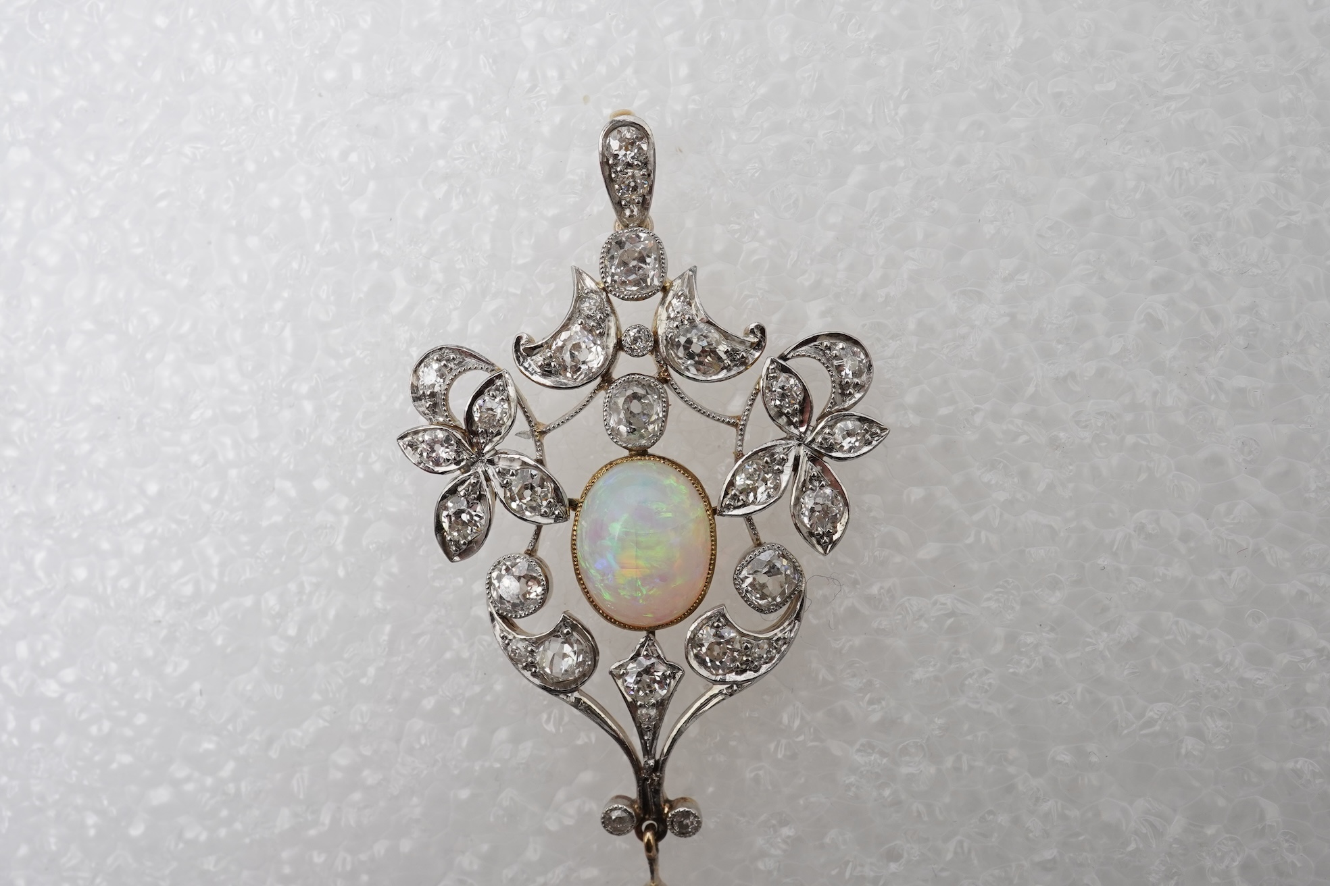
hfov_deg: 43.6
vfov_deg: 29.9
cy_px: 443
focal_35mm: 45
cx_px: 665
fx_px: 1662
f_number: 22
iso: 640
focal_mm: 30
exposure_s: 1/125
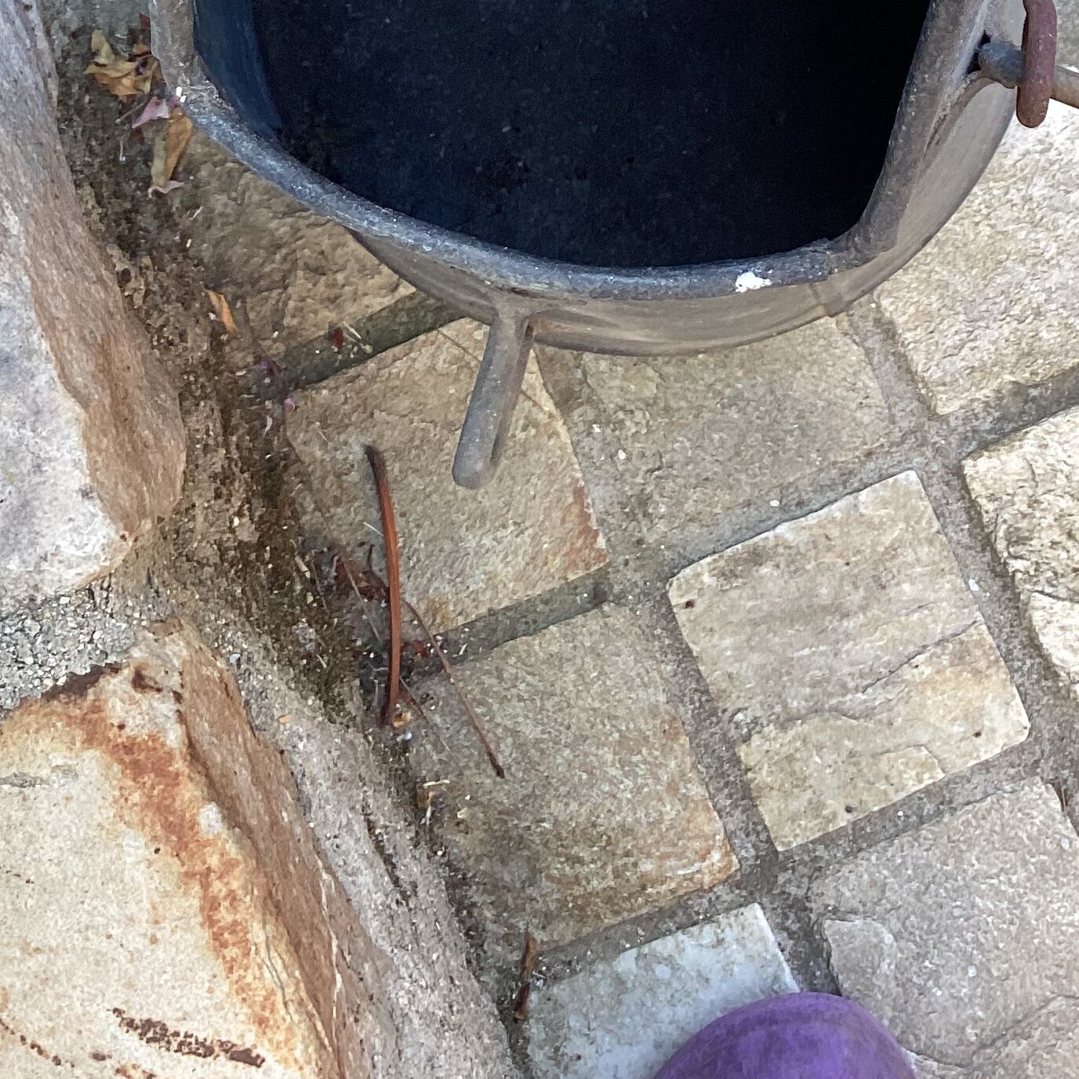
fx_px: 2292
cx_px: 597
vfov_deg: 24.5
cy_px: -142
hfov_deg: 26.5
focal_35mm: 65
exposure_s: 1/100
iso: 64
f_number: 2.4
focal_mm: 3.3
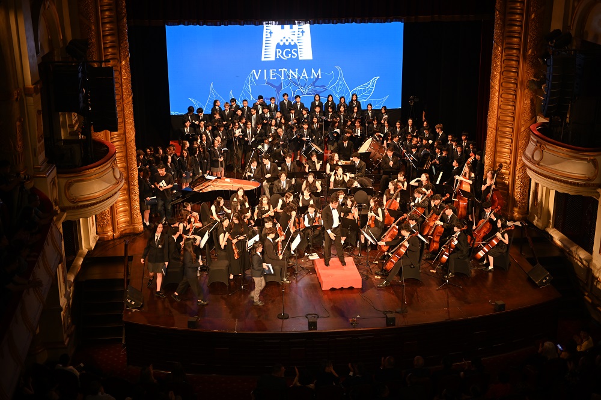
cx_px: 300
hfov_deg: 39.6
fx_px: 834
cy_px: 200
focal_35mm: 50
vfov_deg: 27.0
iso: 800
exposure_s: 1/50
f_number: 2.8
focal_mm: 50
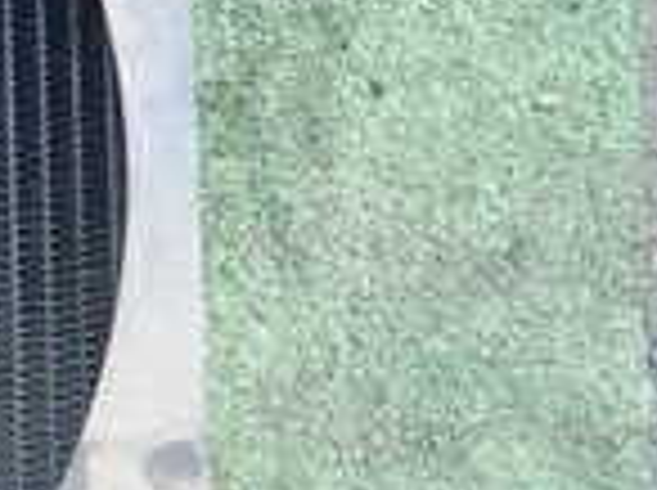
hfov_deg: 16.0
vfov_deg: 14.1
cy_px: -22
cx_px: -549
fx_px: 1952
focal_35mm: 103
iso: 100
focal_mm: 4.5
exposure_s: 1/100
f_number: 2
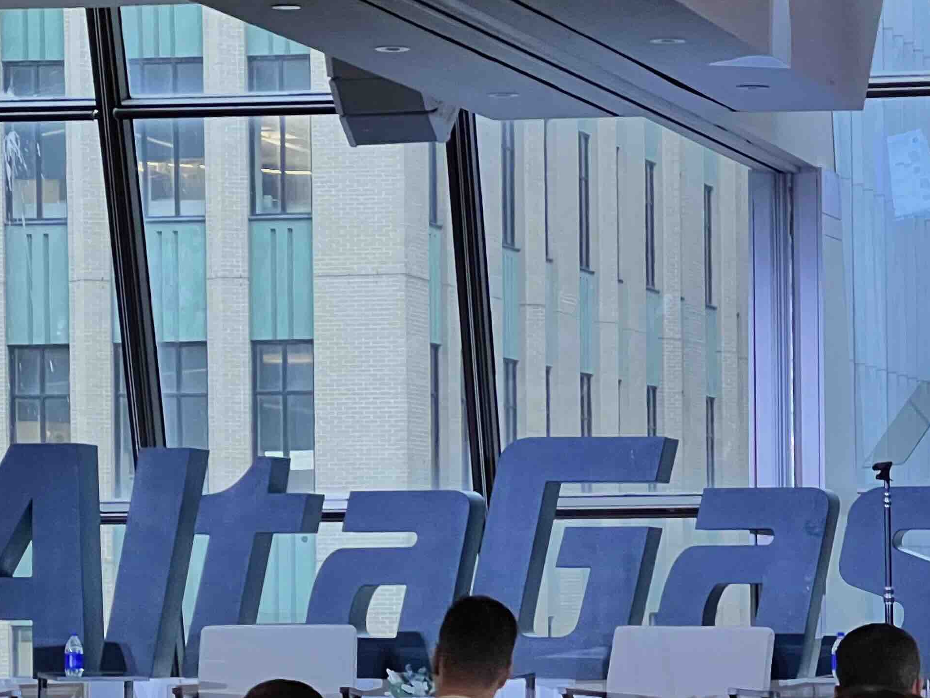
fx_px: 4379
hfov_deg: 12.1
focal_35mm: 163
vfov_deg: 9.1
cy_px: 644
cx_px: 724
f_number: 2.8
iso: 800
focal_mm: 9
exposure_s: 1/60
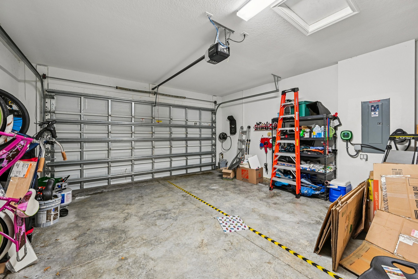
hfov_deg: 104.3
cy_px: 140
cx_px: 209
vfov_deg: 81.2
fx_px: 163
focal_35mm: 14
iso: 1600
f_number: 8
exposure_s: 1/10
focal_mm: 14
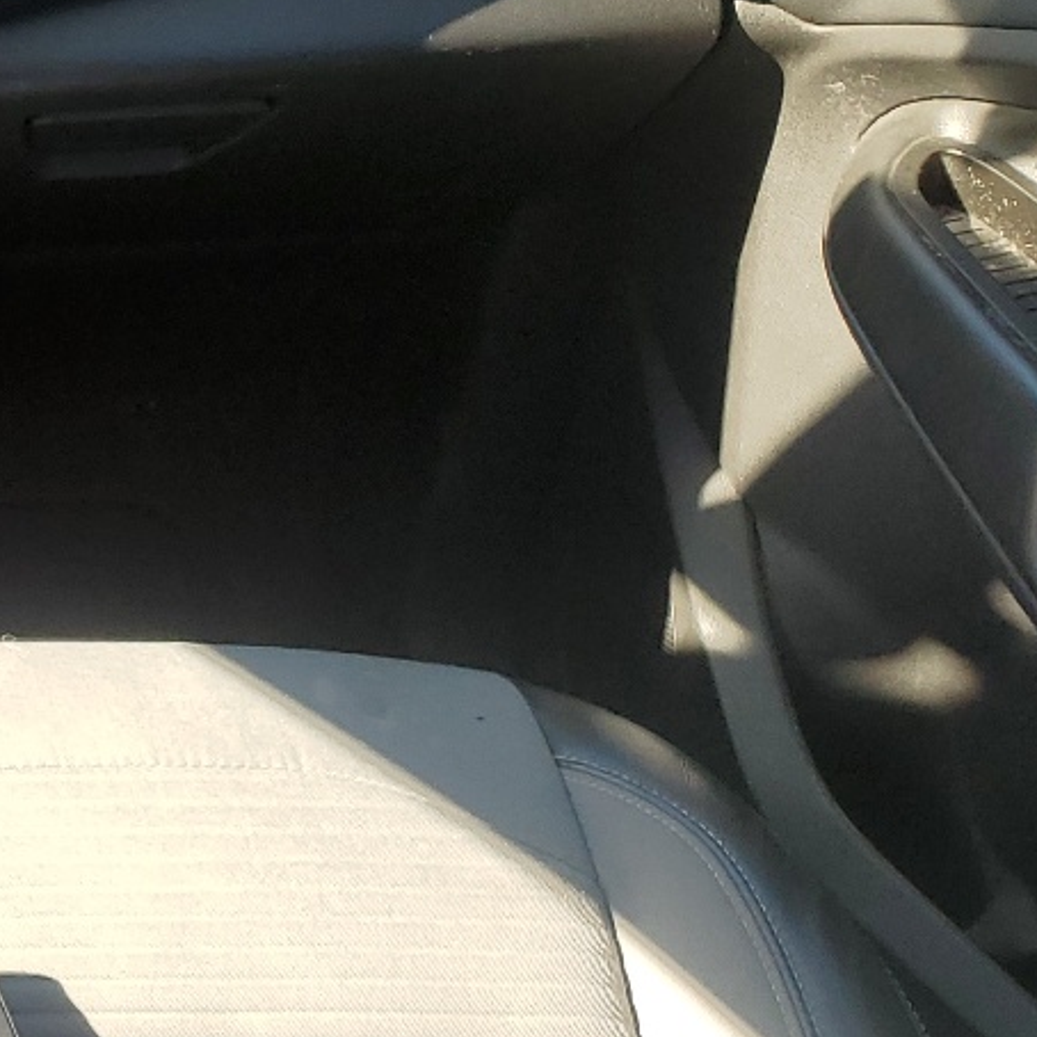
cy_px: 509
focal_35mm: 81
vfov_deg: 21.4
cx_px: -710
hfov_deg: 18.0
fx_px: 2745
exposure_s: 1/303
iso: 50
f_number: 1.5
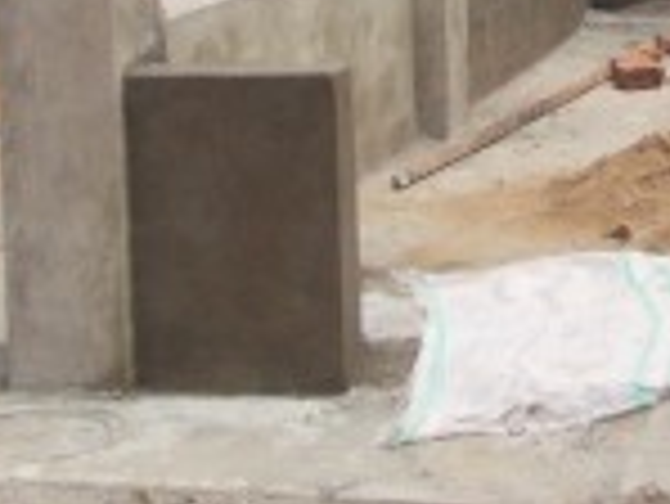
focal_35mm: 100
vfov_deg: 14.2
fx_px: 1937
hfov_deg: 18.6
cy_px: -171
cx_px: 798
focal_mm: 4
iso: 80
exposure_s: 1/400
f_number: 5.4
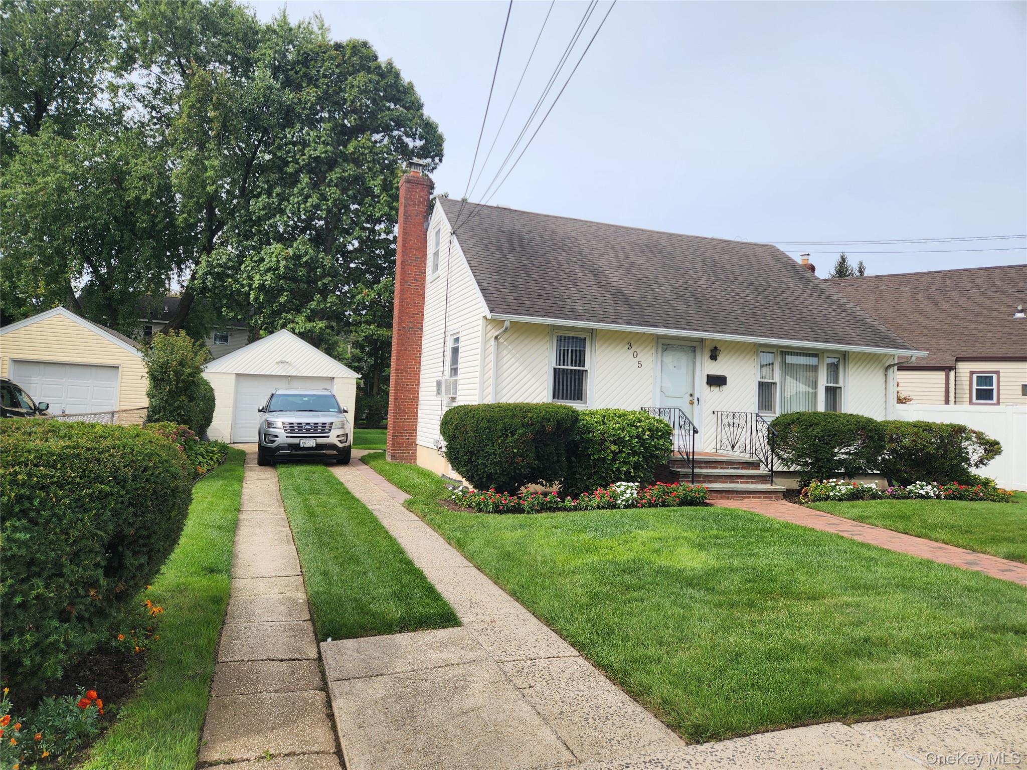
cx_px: 514
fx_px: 682
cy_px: 385
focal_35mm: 23
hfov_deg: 73.9
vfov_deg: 58.9
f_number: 1.8
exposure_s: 1/1380
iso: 20
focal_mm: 5.4
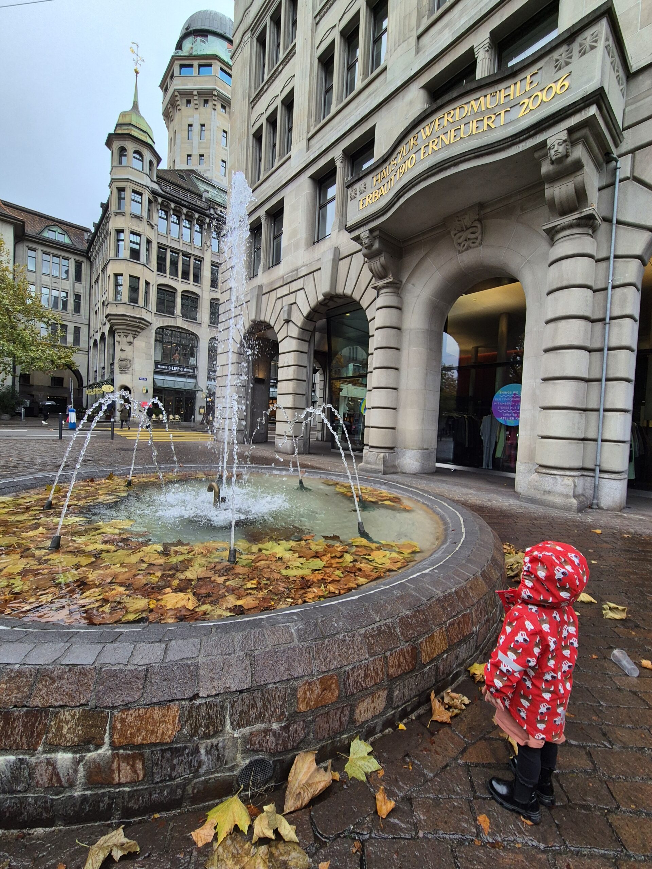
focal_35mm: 13
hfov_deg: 89.9
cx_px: 326
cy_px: 434
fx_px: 326
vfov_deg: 106.2
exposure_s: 1/330
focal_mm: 2.2
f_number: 2.2
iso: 50
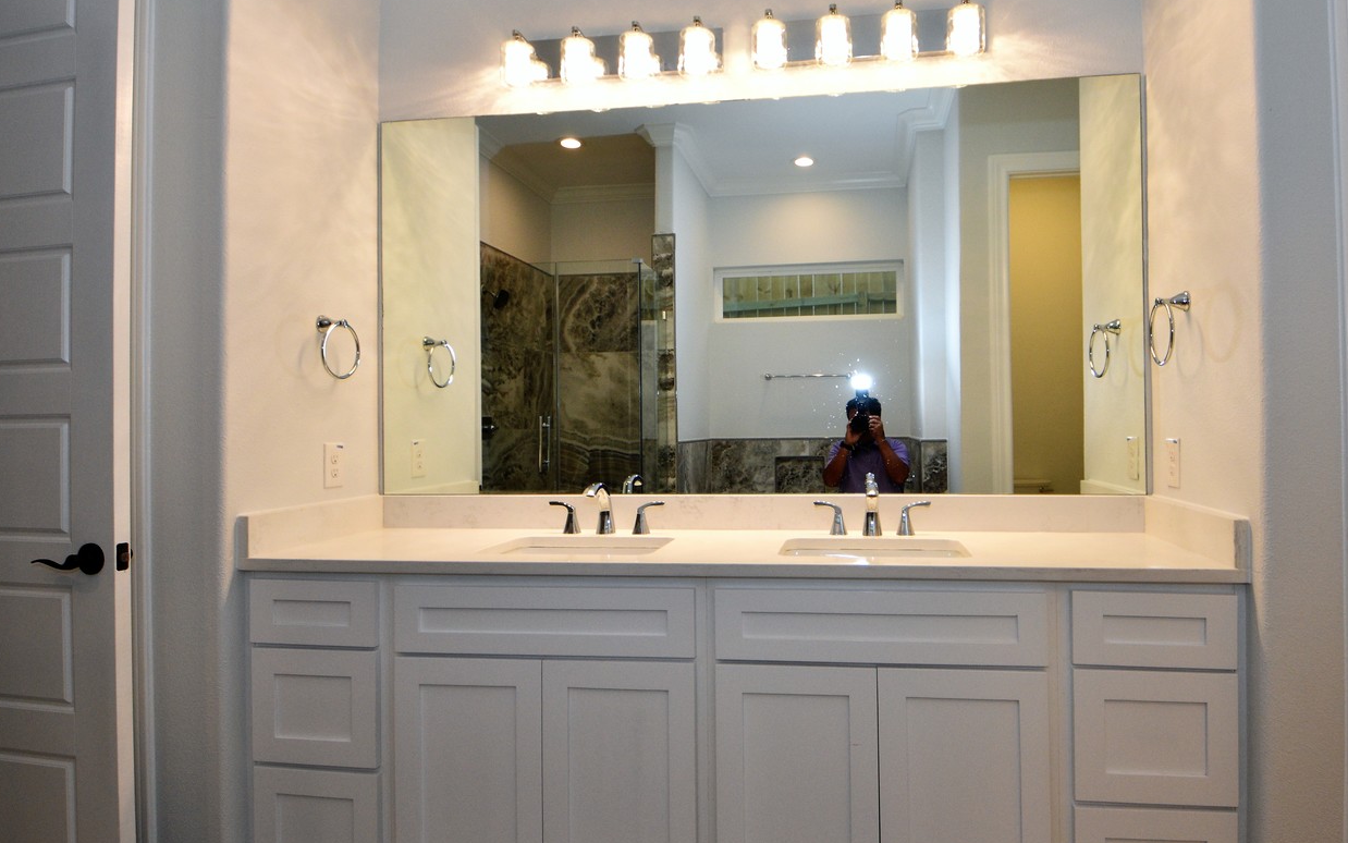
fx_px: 735
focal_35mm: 20
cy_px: 415
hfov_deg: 84.5
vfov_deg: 59.7
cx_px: 770
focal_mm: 10
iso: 800
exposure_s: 1/200
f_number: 5
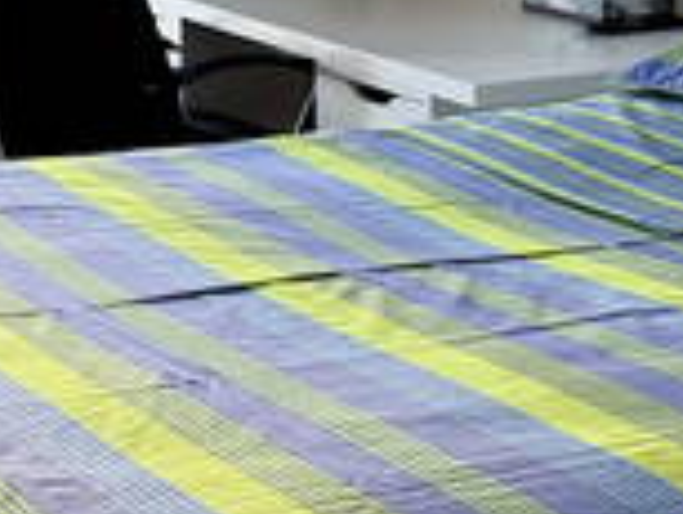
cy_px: 228
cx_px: 504
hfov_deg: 15.8
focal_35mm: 124
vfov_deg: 12.0
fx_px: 2449
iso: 250
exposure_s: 1/100
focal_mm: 6.76
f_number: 1.78
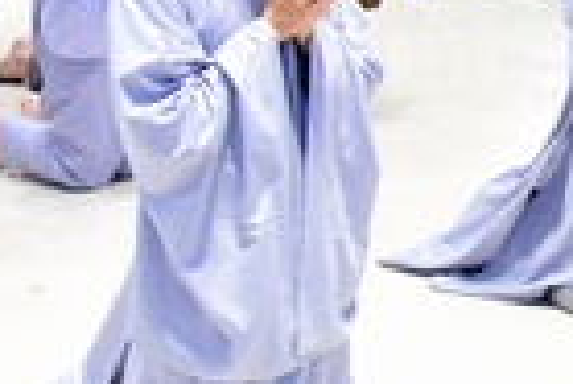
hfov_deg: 12.8
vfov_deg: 9.1
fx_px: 2310
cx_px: 1031
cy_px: -314
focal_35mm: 145
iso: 1250
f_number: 4.5
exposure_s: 1/40
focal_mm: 31
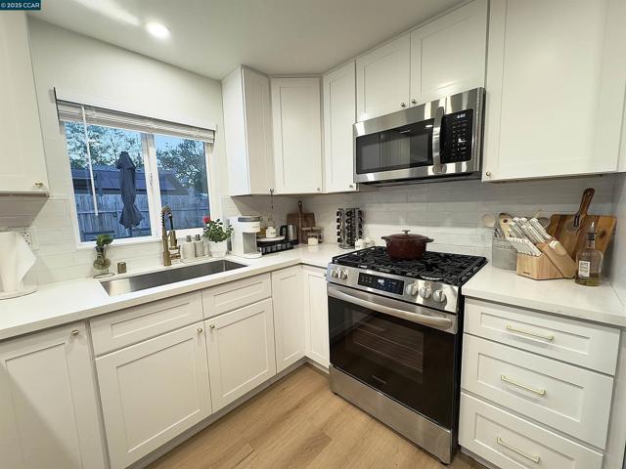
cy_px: 234
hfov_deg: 102.1
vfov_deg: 85.7
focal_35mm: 14
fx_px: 253
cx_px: 313
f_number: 2.2
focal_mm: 2.22
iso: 160
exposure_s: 1/100
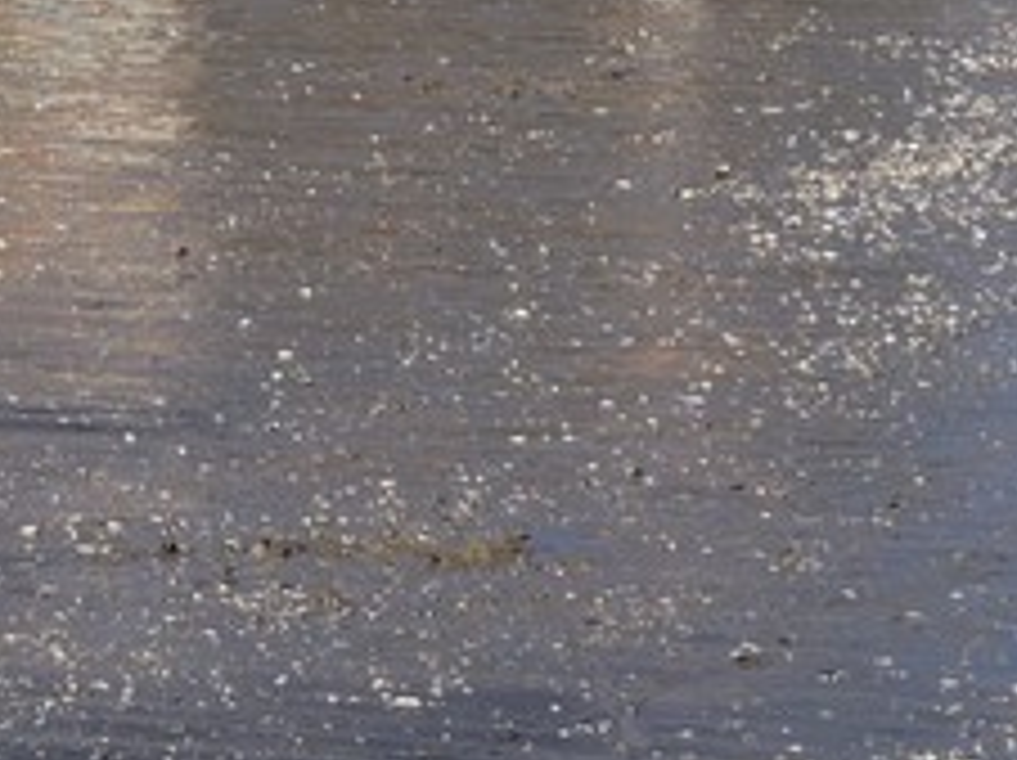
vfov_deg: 2.0
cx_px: -1174
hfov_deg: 2.8
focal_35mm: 715
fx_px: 20984
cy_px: -2064
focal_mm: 70
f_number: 9.5
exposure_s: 1/160
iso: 100
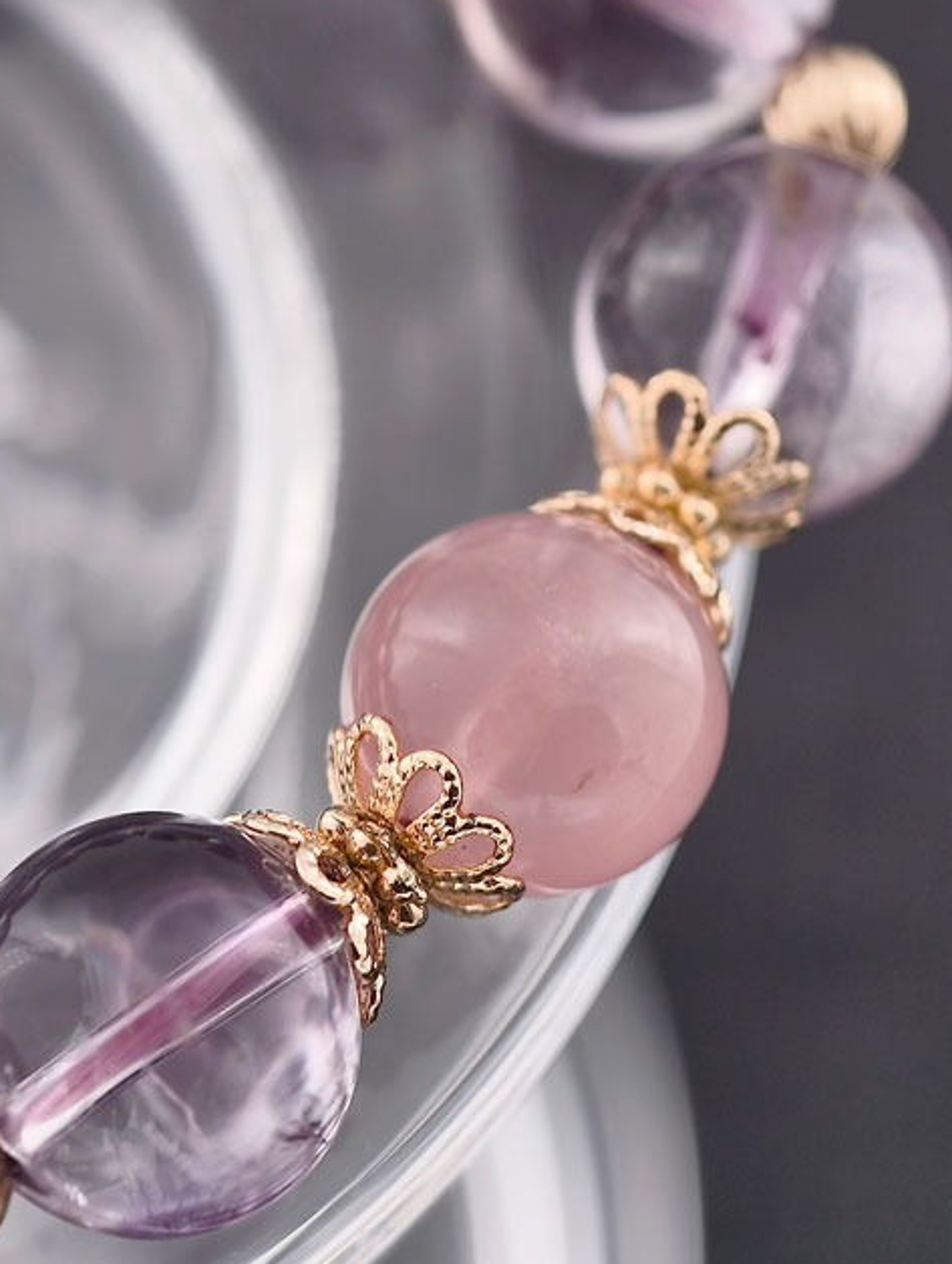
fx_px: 5705
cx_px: 302
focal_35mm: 156
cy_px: 504
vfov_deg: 12.6
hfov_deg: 9.5
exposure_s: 1/160
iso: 125
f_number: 2.67
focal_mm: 22.48
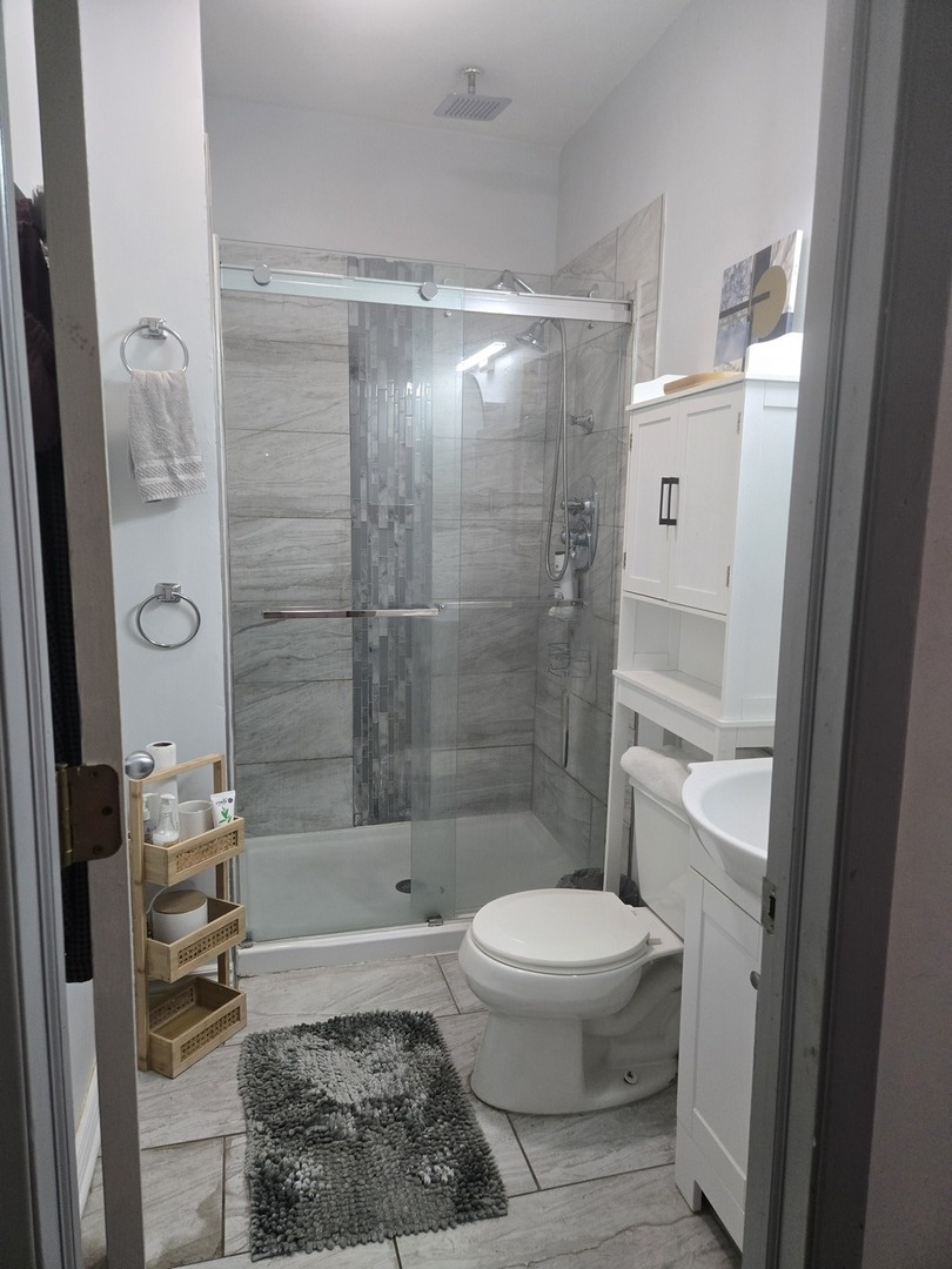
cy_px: 634
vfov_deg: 73.9
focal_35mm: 23
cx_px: 476
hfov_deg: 58.9
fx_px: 843
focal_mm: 5.4
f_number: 1.8
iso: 640
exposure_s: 1/120
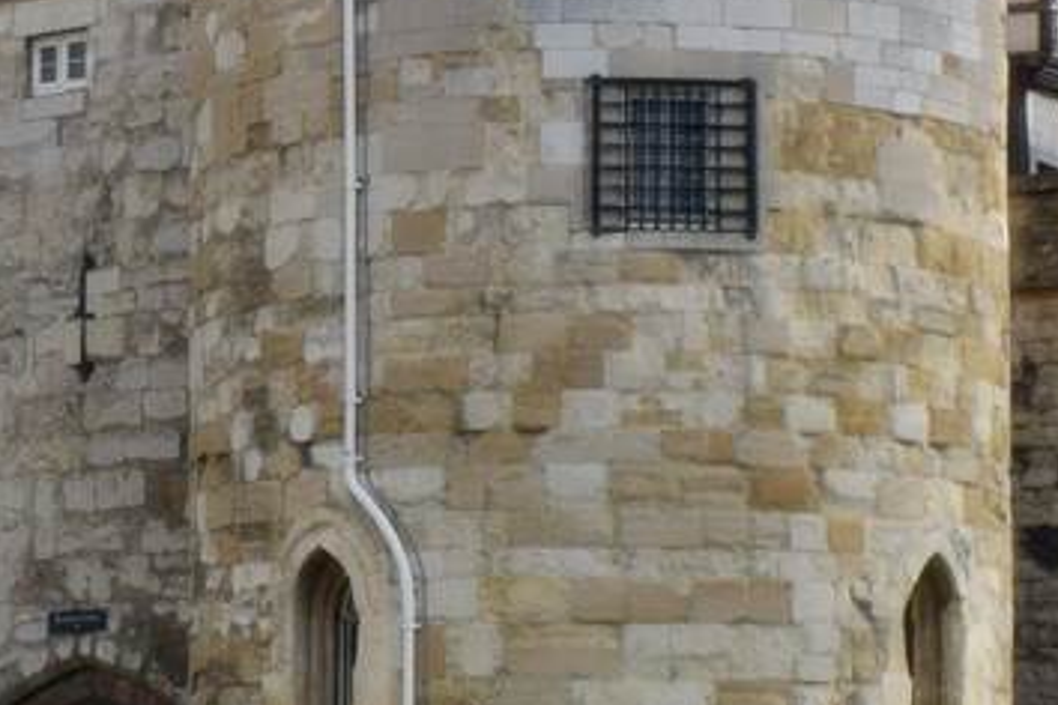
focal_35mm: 142
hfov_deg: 14.3
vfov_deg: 9.6
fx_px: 4180
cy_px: 354
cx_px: 63
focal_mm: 21
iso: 200
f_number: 9
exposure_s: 1/320
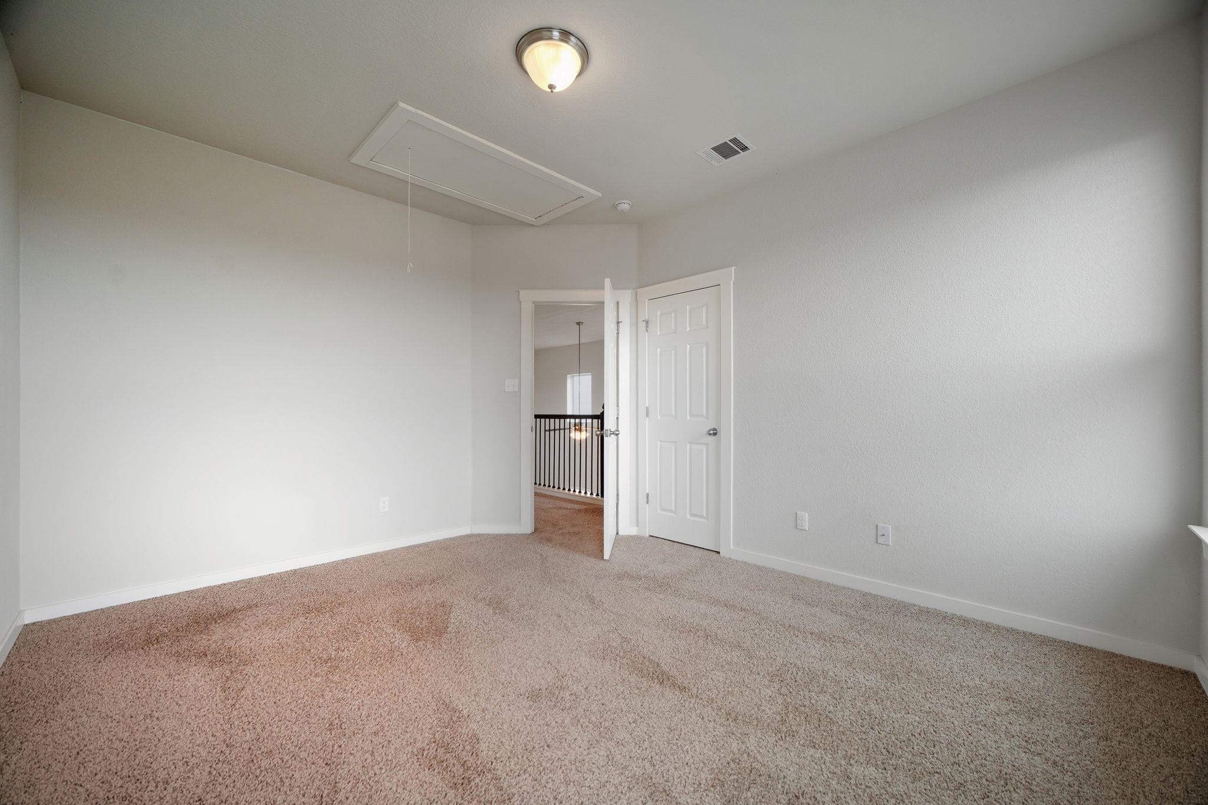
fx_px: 470
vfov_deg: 81.2
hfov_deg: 104.3
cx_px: 604
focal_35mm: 14
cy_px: 402
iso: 100
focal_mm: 14
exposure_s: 1/6
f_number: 8
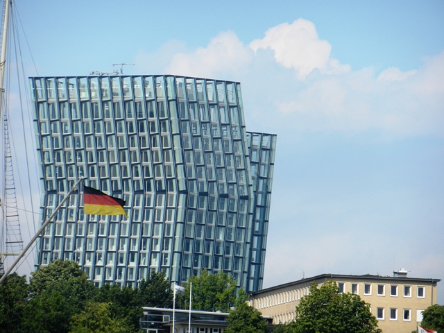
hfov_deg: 6.8
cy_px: 166
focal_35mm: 292
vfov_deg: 5.1
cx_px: 222
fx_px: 3745
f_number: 5.3
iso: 160
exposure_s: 1/800
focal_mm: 52.6
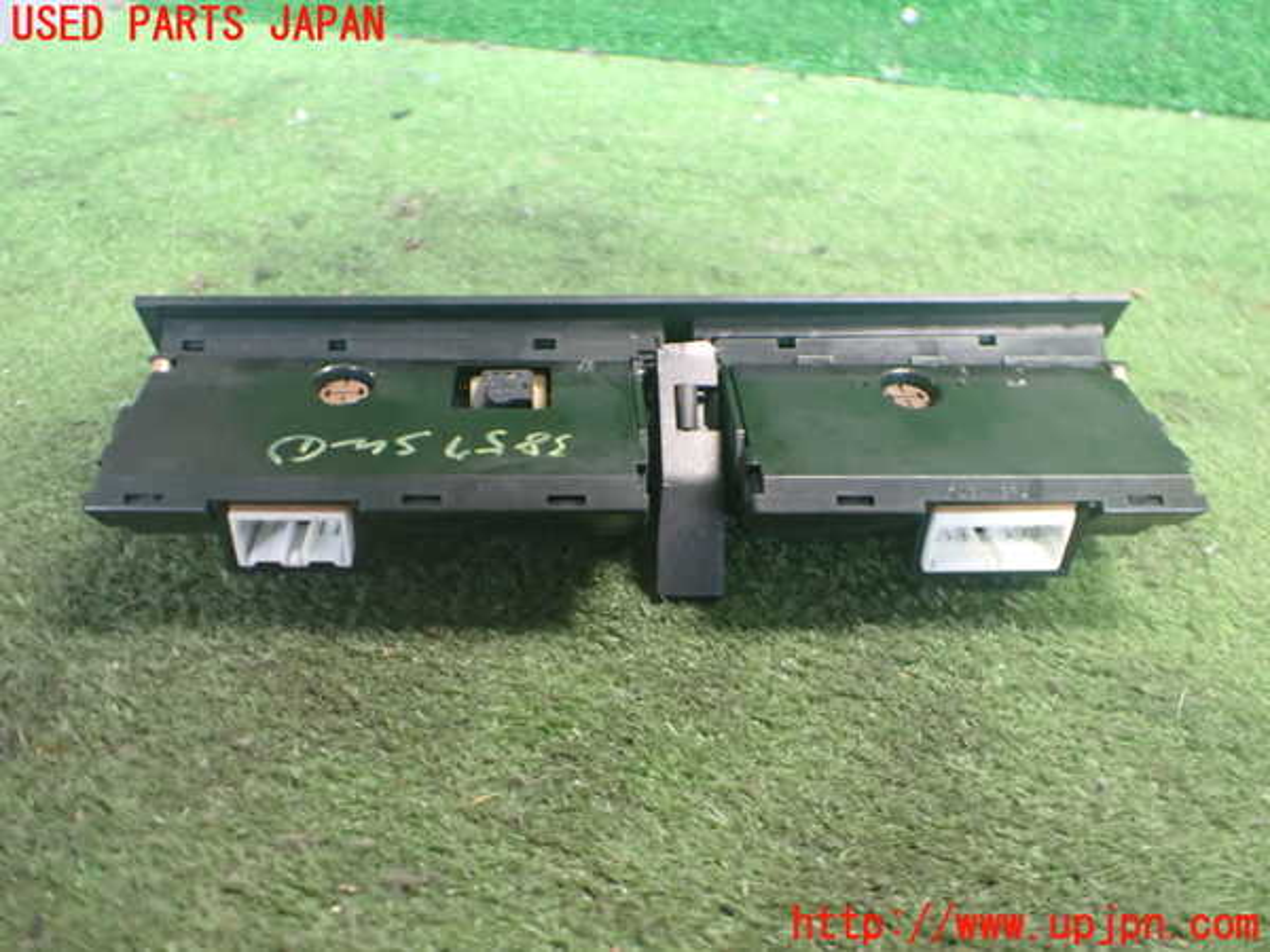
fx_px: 1101
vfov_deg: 46.8
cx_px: 635
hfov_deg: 60.0
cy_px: 476
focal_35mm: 30
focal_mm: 5.4
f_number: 2.3
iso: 1000
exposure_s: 1/30
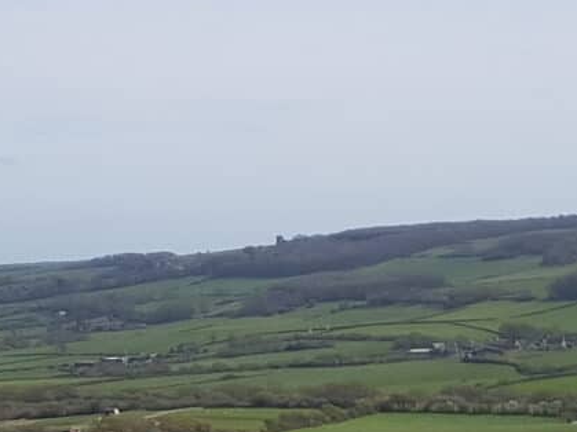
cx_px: 80
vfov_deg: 11.7
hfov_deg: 15.4
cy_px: 143
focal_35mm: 127
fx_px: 2116
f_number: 1.7
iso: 40
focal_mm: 4.2
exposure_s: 1/3368
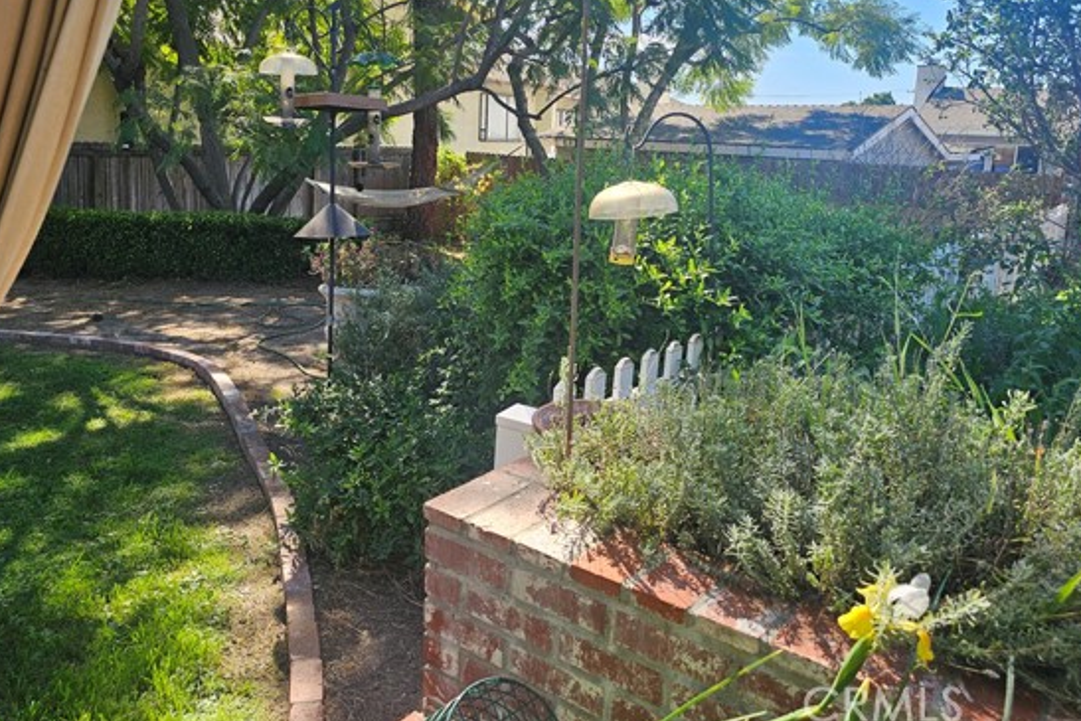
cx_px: 541
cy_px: 259
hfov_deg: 65.5
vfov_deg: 45.9
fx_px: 841
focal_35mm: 28
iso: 10
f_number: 1.7
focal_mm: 6.3
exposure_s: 1/202
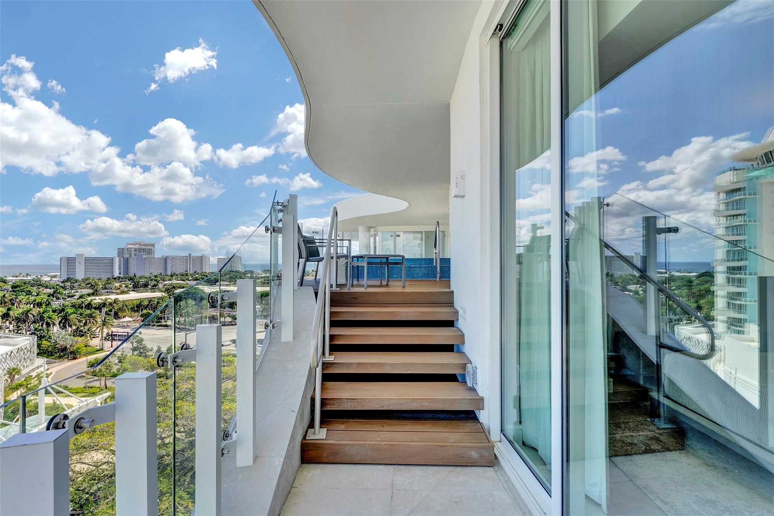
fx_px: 342
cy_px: 258
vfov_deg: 74.1
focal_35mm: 16
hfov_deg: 97.1
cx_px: 387
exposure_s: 1/500
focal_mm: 15.9
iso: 400
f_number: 10
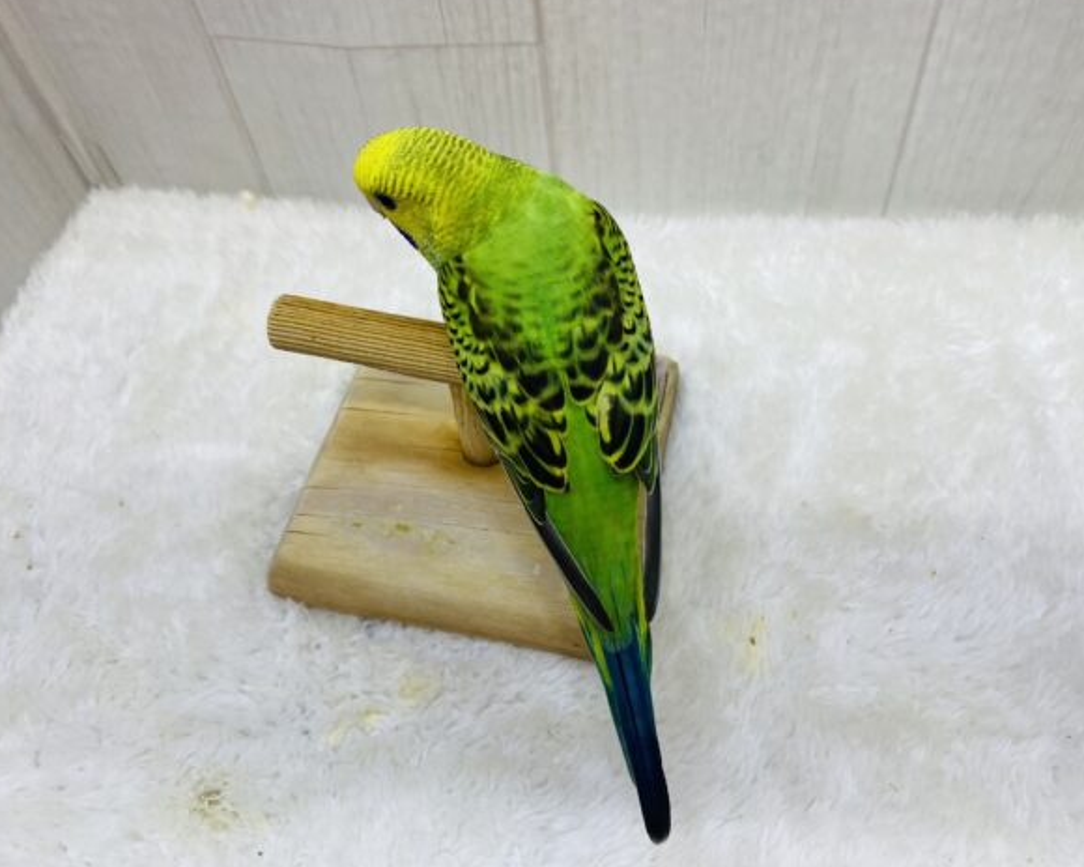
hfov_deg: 62.2
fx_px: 898
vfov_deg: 51.5
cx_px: 548
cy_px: 422
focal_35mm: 28
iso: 50
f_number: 1.8
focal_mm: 4.25
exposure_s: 1/100
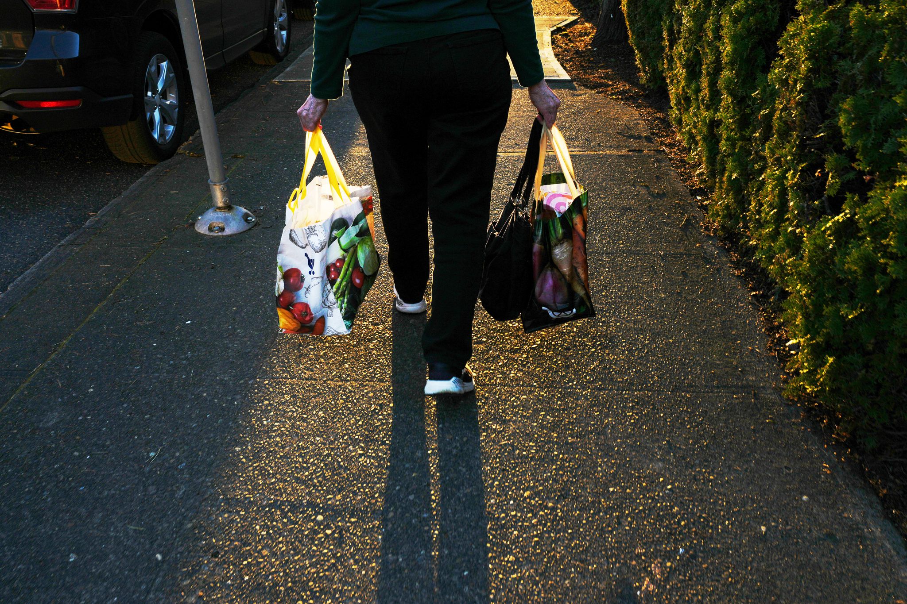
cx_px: 454
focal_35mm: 31
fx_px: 781
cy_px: 302
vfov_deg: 42.3
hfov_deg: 60.3
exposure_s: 1/160
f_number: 9
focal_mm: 31
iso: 200
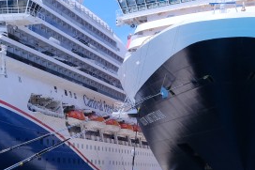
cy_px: 104
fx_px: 680
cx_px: 43
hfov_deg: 20.9
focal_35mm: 96
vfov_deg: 14.2
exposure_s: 1/1000
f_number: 8
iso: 640
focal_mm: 19.3
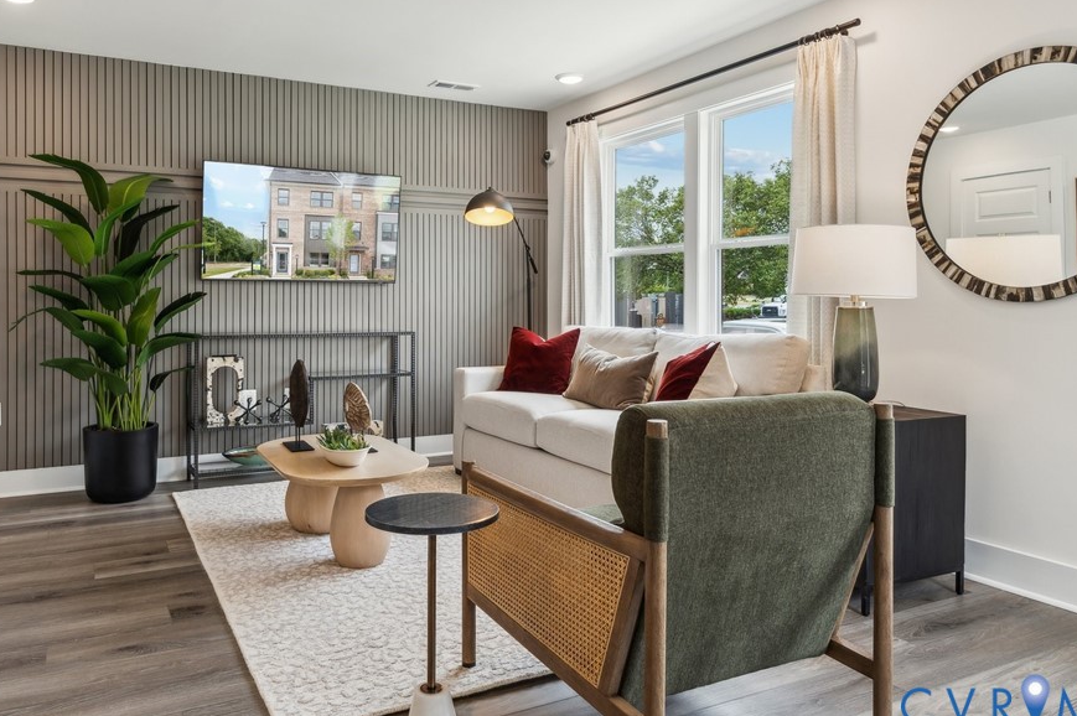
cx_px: 497
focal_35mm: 25
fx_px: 747
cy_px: 294
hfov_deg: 71.4
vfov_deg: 51.0
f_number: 7.1
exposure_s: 1/25
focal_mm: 20
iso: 160
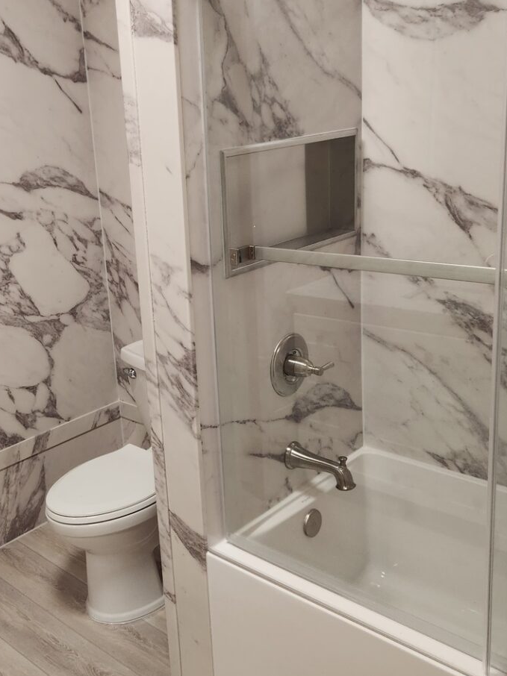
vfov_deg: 47.8
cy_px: 316
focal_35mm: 39
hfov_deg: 35.8
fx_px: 762
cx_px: 112
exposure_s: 1/120
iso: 200
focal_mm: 5.4
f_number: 1.8
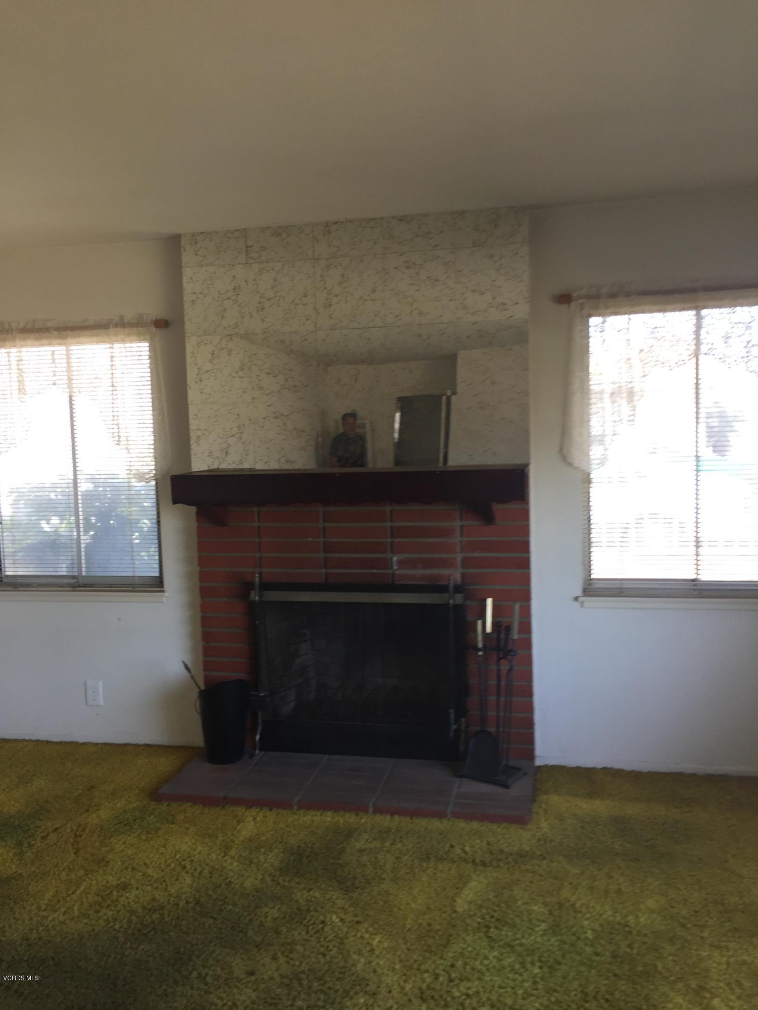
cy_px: 505
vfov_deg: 61.7
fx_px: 847
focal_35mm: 29
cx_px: 379
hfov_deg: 48.2
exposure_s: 1/60
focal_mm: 4.15
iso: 32
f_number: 2.2
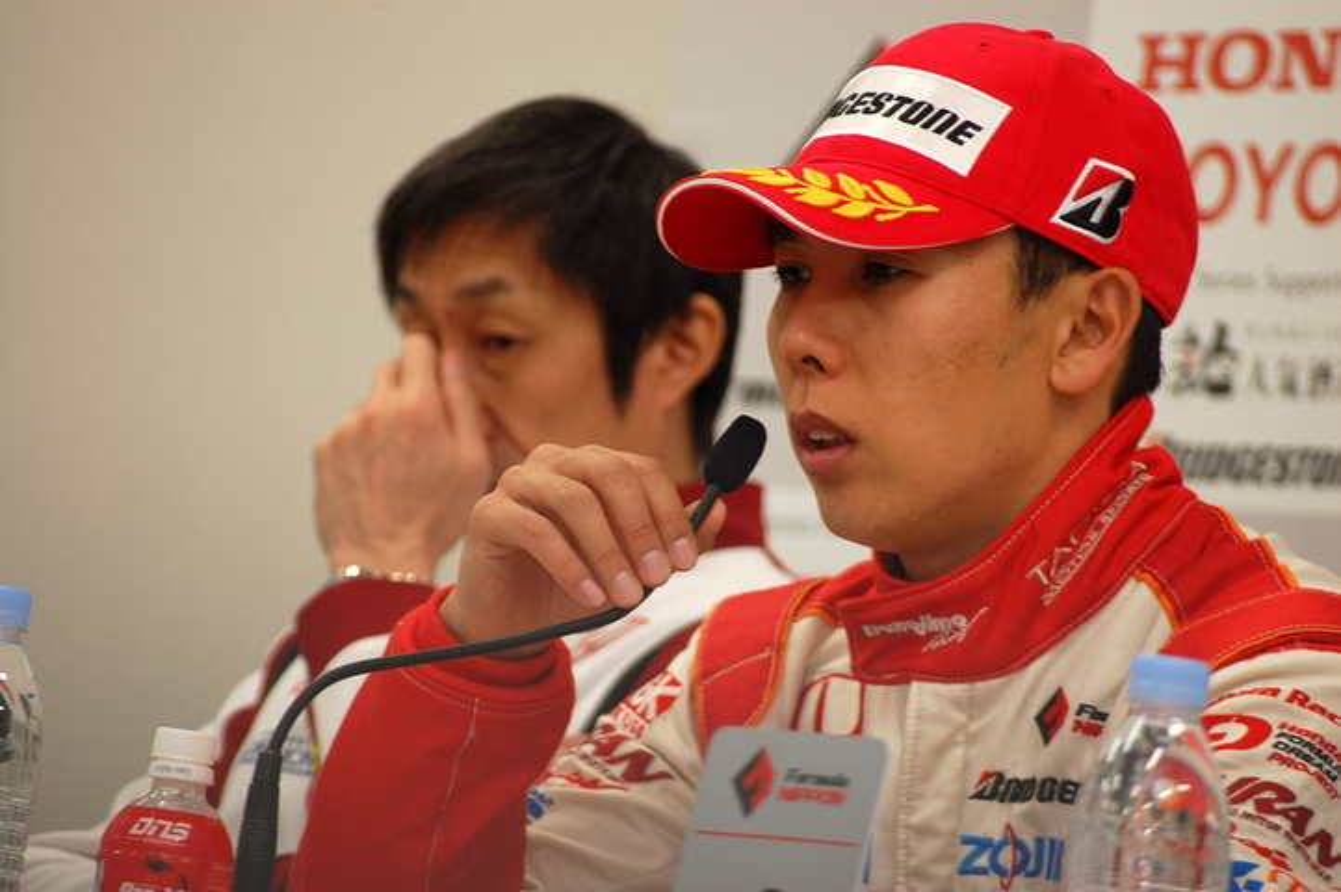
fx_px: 11165
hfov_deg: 6.9
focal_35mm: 300
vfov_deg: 4.6
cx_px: 670
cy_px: 446
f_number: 5.6
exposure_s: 1/60
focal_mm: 200
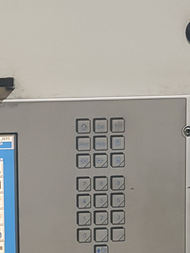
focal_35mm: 103
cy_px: 196
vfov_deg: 18.9
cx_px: -34
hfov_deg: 14.0
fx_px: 754
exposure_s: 1/33
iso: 160
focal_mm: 4.3
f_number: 1.7
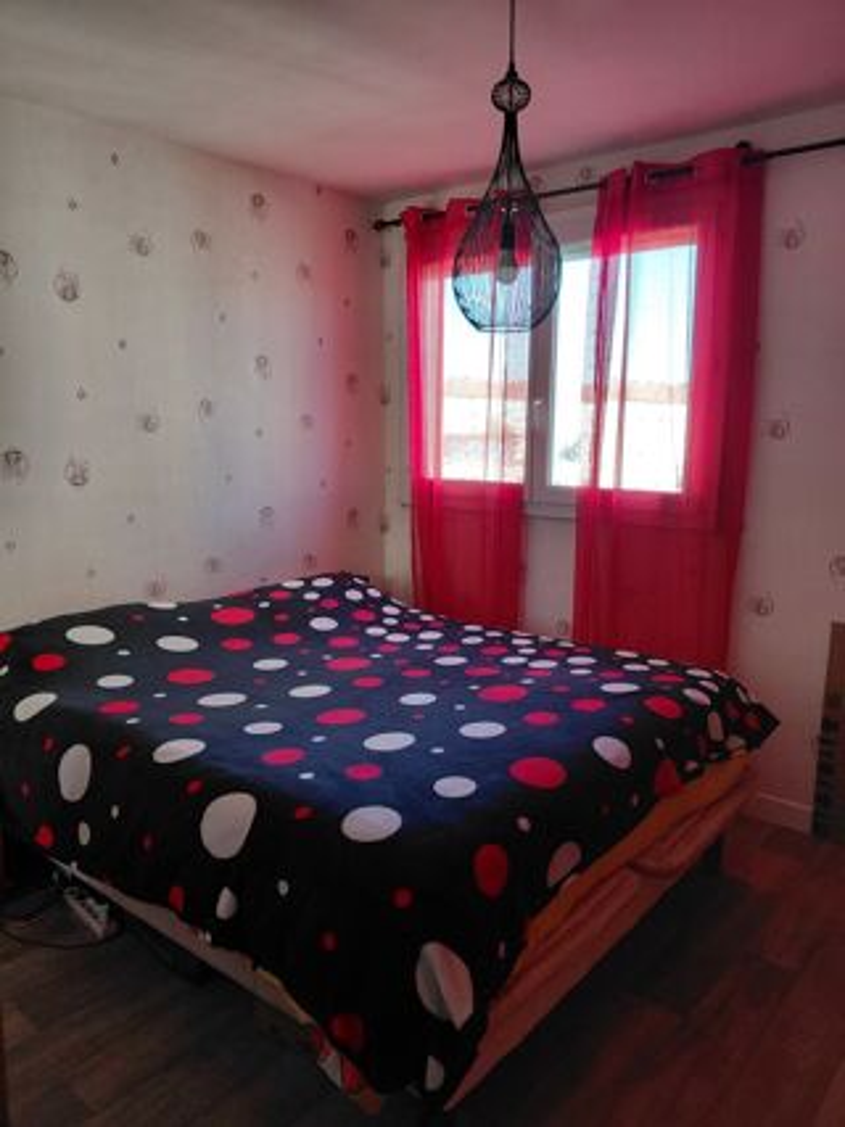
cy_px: 564
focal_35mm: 25
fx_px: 814
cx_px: 422
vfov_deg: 69.4
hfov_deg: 54.9
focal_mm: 4.69
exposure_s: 1/120
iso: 125
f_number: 1.8
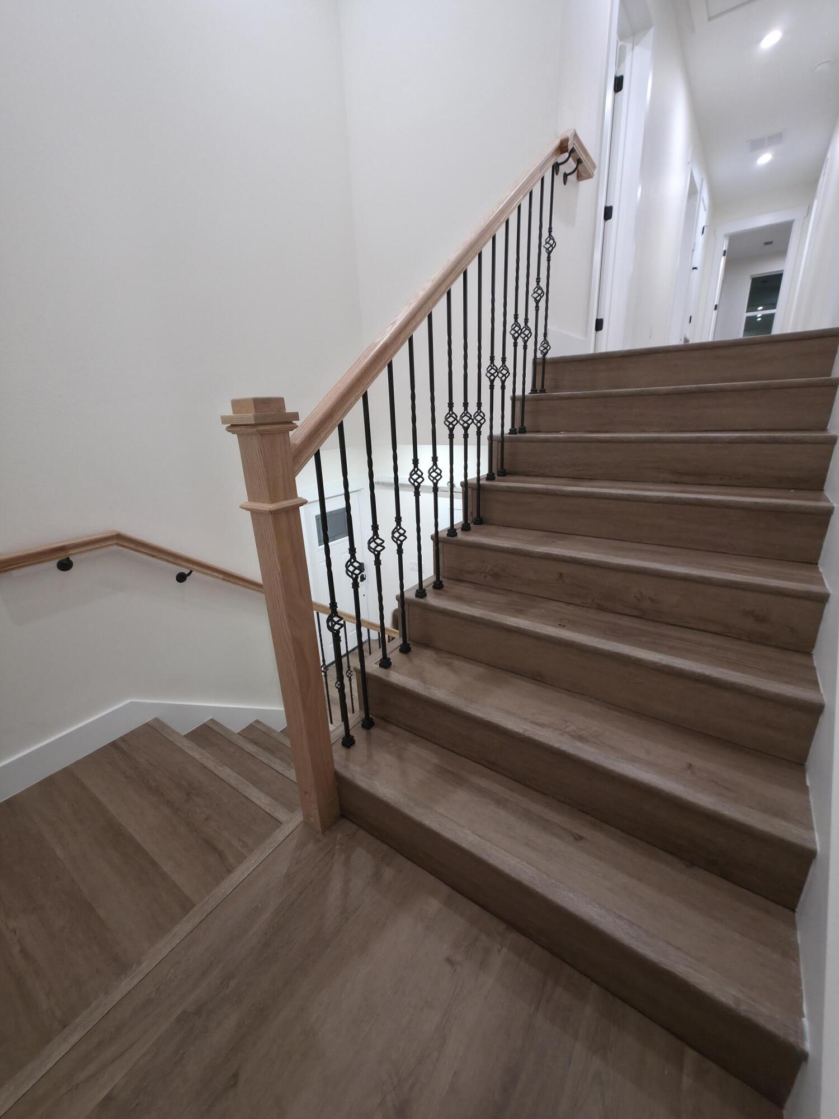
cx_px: 420
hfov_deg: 89.9
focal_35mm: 13
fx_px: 420
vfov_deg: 106.2
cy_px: 560
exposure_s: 1/30
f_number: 1.9
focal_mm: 2.2
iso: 100
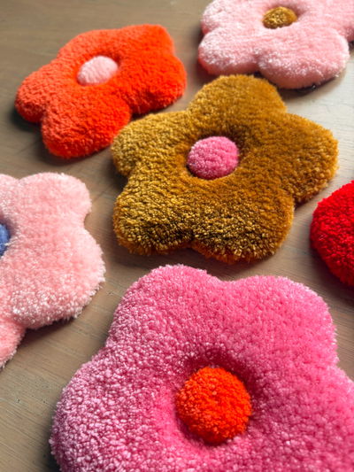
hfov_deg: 53.1
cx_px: 177
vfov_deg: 67.3
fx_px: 354
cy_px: 236
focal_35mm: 26
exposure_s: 1/122
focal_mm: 5.96
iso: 125
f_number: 1.6
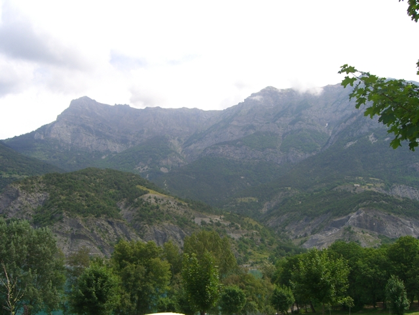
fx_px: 460
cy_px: 158
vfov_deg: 37.7
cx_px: 210
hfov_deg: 49.0
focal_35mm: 38
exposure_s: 1/125
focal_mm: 7.9
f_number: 8
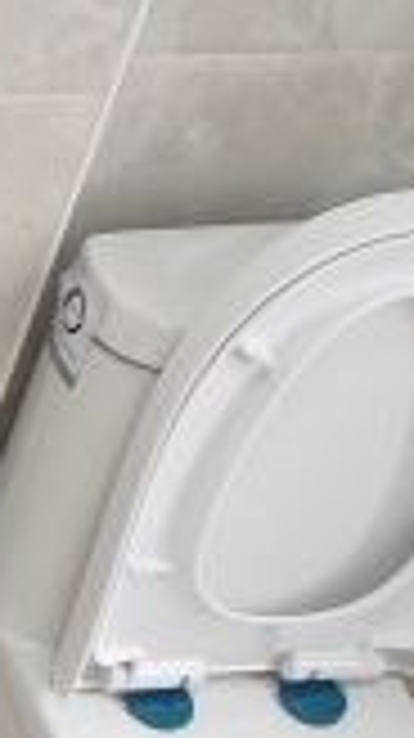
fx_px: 1349
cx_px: -418
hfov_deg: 14.4
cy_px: 754
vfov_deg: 28.5
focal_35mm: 69
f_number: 2.2
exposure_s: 1/50
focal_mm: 2.25
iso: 346
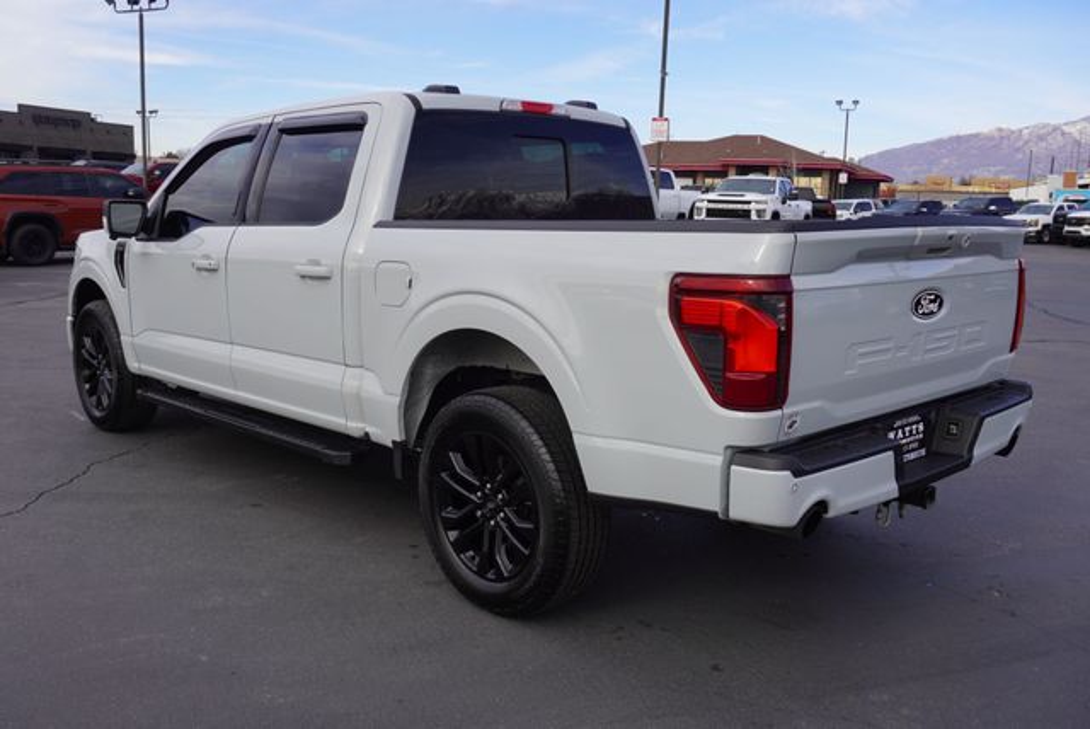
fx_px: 1000
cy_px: 364
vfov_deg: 40.0
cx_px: 545
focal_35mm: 33
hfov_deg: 57.2
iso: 100
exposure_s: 1/125
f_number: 8
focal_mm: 22
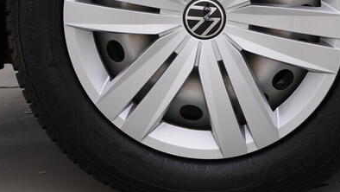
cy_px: -44
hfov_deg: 21.8
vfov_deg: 12.1
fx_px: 884
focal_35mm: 98
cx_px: 198
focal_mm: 24
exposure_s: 1/80
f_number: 4
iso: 125
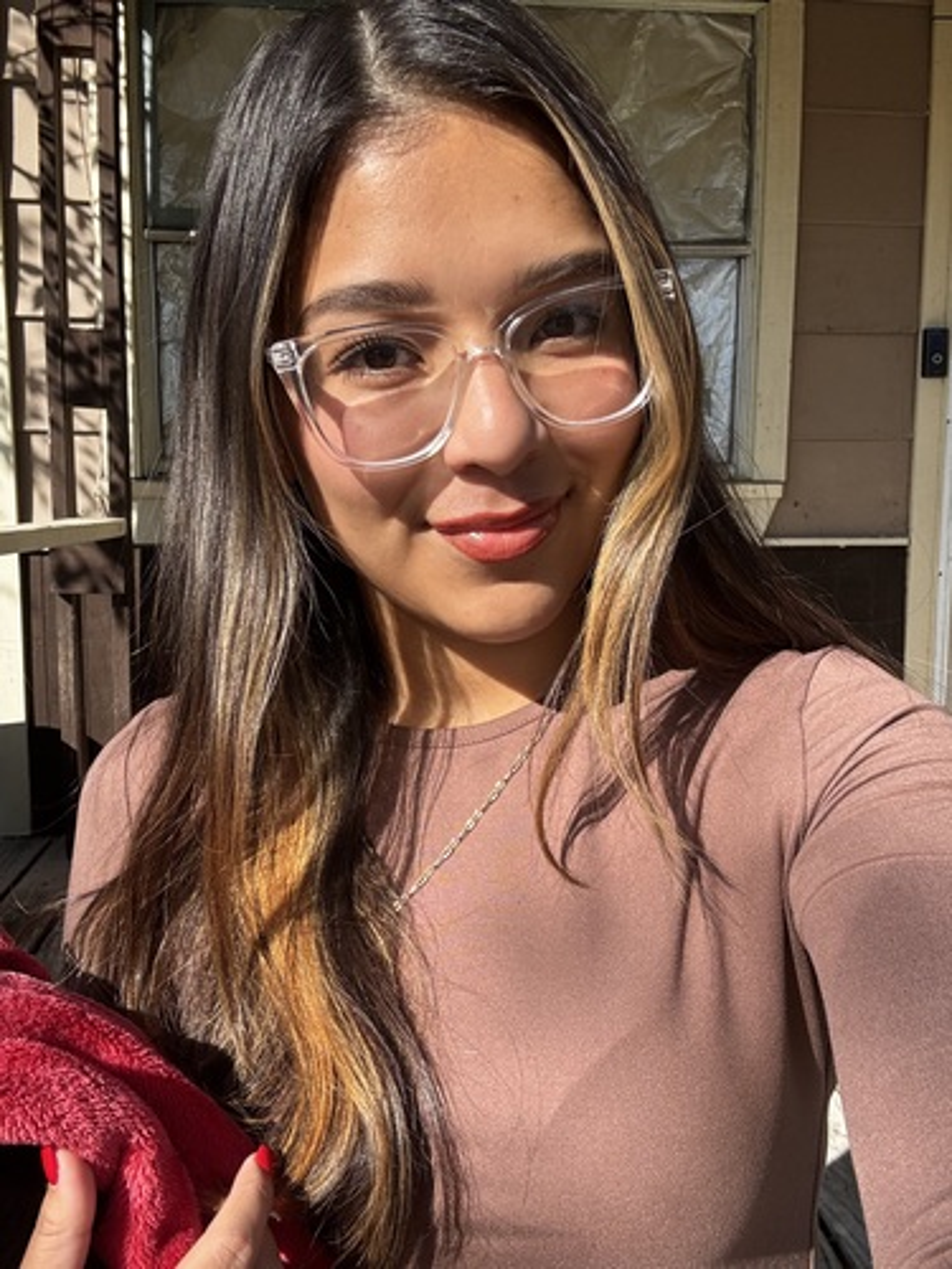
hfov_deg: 46.8
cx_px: 476
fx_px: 1100
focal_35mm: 30
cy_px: 634
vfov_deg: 60.0
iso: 25
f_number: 1.9
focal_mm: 2.69
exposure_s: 1/947
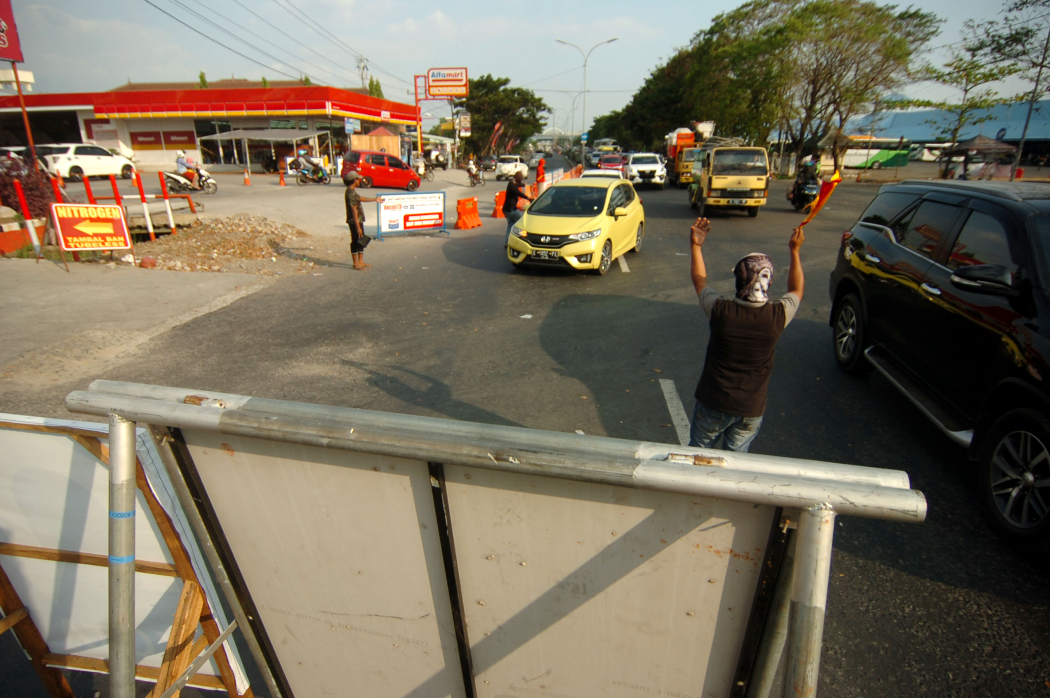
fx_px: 525
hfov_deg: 90.0
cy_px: 349
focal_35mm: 18
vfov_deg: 67.3
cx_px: 525
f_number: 4
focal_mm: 12
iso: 200
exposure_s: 1/1250
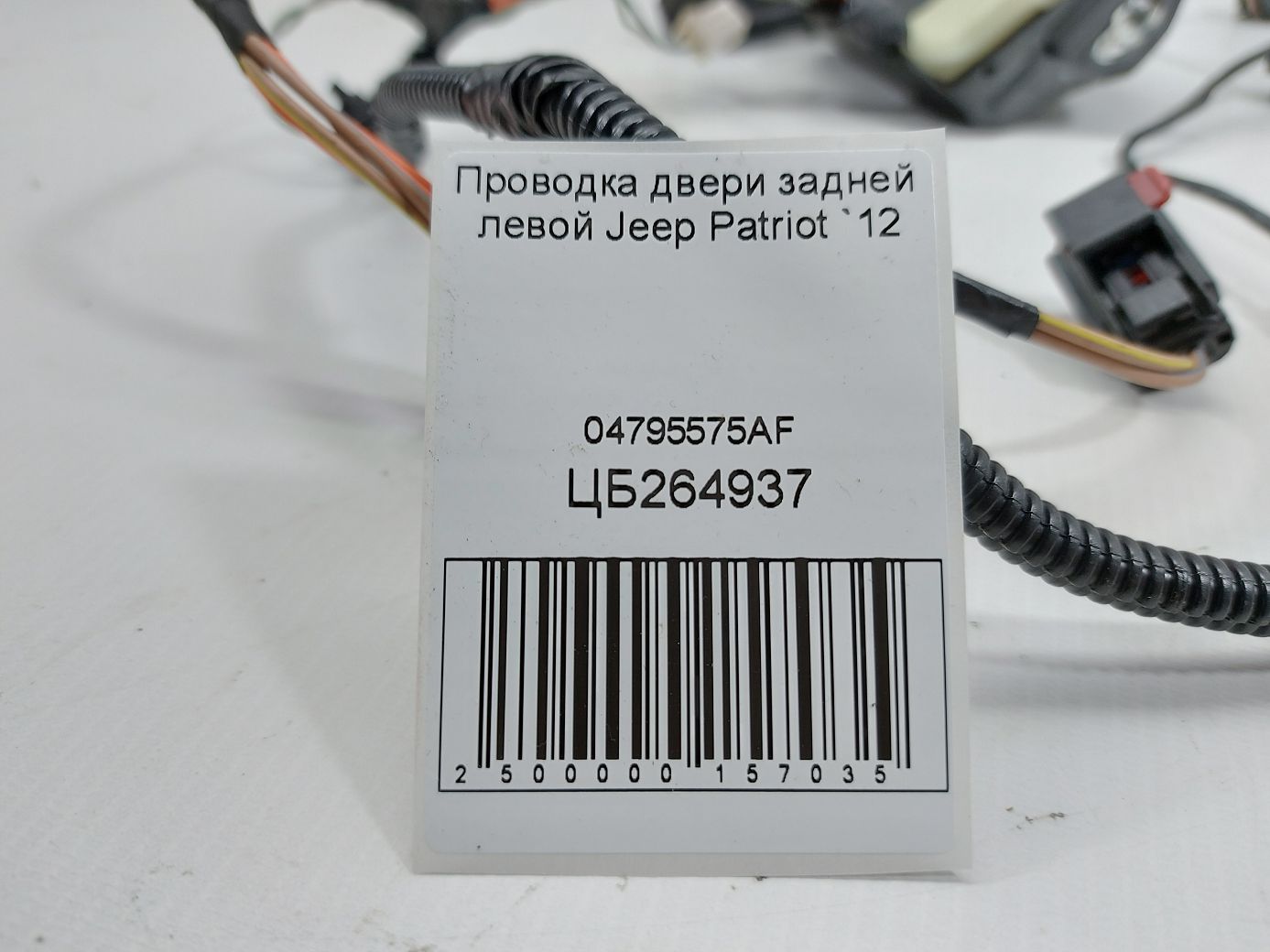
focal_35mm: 24
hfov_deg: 71.6
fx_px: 880
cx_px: 635
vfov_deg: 56.8
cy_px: 476
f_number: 1.8
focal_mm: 5.23
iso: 64
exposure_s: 1/50
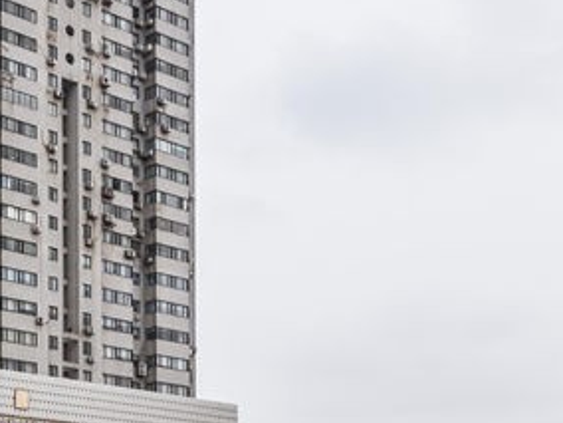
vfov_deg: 30.6
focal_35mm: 46
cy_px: 72
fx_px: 748
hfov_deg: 35.0
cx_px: -67
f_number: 8
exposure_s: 1/640
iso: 200
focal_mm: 17
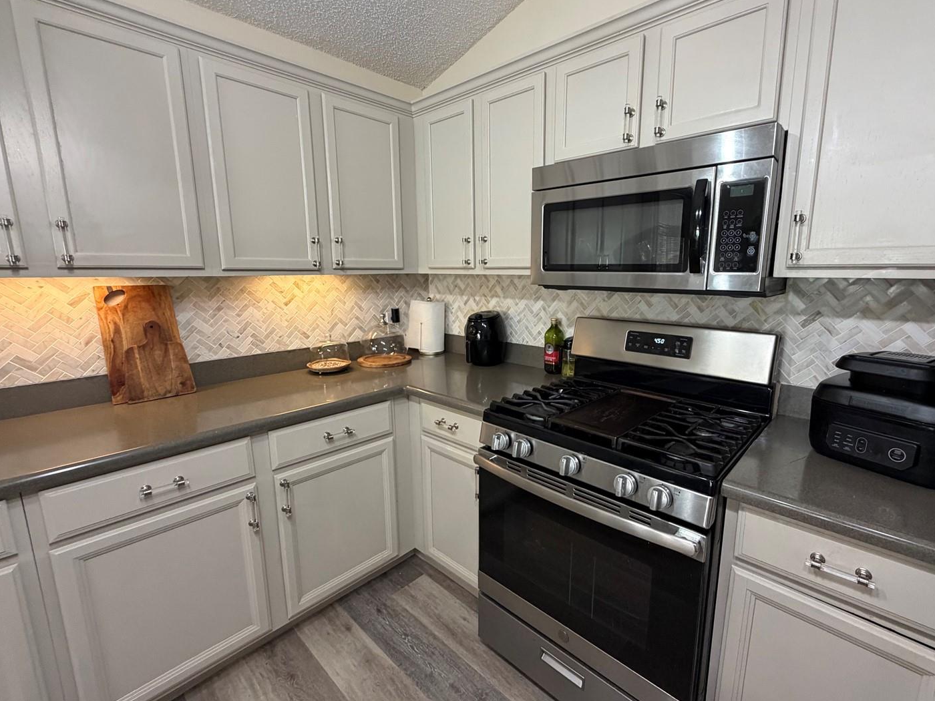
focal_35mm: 16
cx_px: 511
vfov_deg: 78.1
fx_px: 432
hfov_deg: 94.2
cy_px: 344
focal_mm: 2.22
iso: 250
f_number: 2.2
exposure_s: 1/60
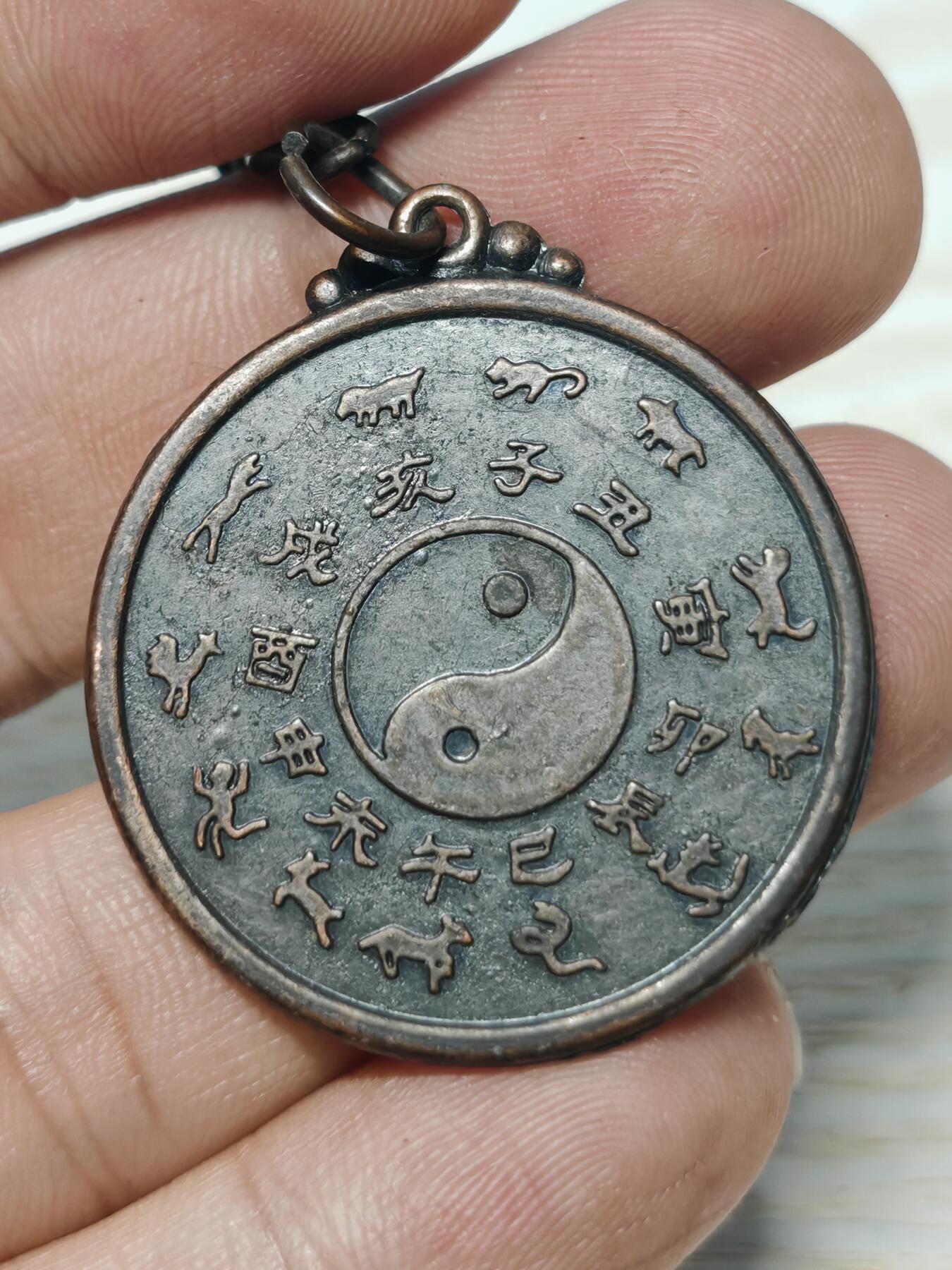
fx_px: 3484
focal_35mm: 95
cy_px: 635
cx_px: 476
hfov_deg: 15.6
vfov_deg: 20.7
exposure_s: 1/100
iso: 201
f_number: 1.6
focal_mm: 7.62
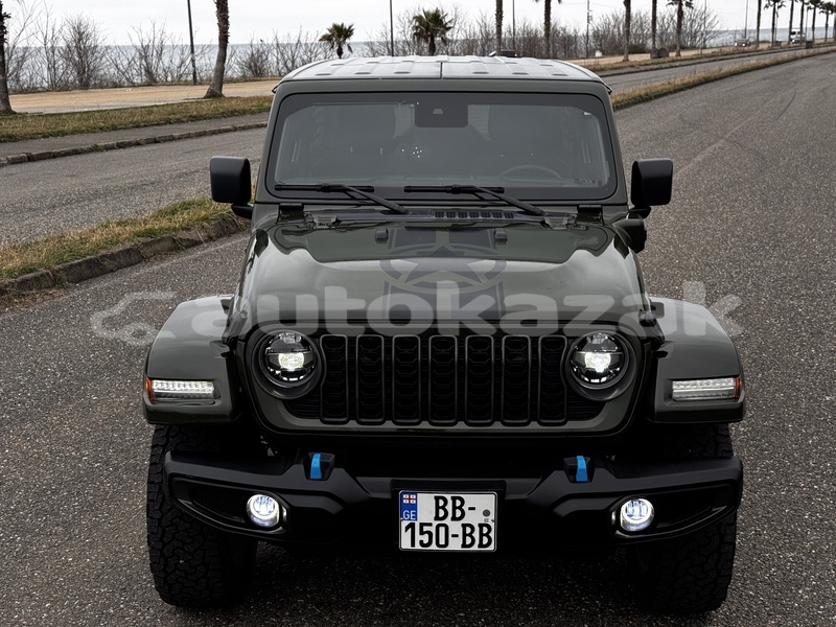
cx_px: 418
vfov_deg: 30.3
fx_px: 1159
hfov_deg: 39.7
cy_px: 314
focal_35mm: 48
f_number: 1.78
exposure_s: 1/598
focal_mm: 6.76
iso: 64
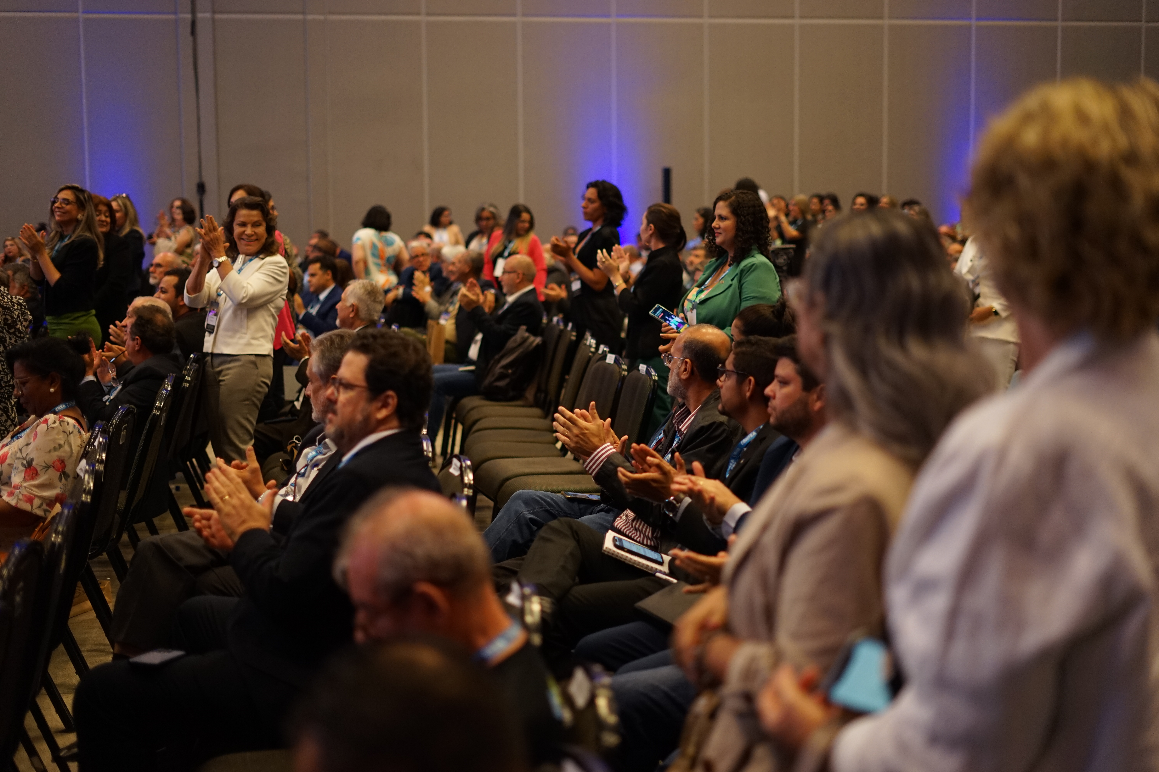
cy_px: 386
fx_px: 1610
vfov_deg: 27.0
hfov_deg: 39.6
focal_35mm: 50
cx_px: 580
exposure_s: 1/250
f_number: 1.8
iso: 1250
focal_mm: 50
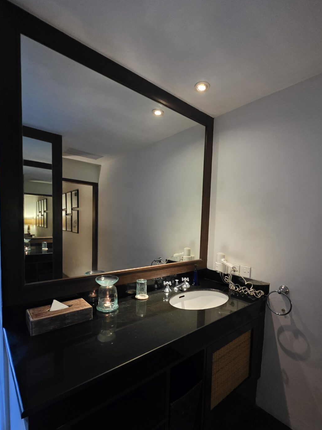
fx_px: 198
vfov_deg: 94.0
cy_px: 243
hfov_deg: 78.1
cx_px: 162
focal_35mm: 16
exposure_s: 1/50
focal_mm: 2.2
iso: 1000
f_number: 1.9
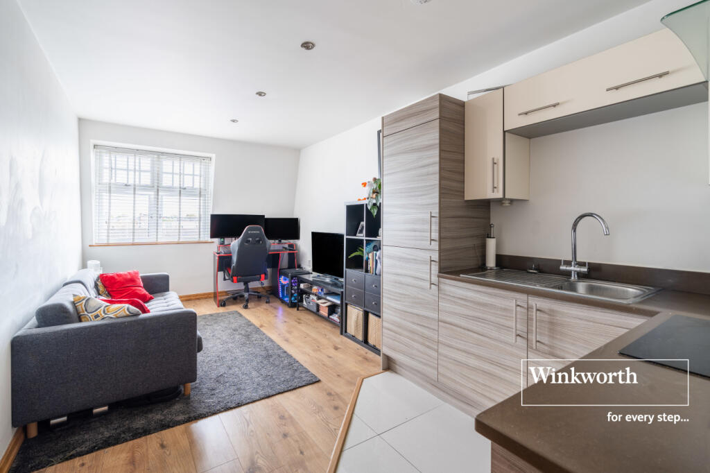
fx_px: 315
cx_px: 355
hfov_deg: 96.8
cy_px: 236
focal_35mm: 16
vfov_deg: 73.7
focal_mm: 16
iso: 100
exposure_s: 1/10
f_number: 8
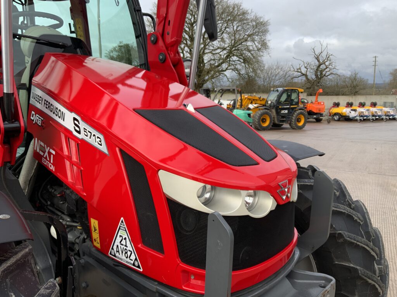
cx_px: 198
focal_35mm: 29
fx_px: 333
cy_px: 148
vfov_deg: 48.2
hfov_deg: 61.7
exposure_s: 1/419
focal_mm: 3
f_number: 1.8
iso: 16
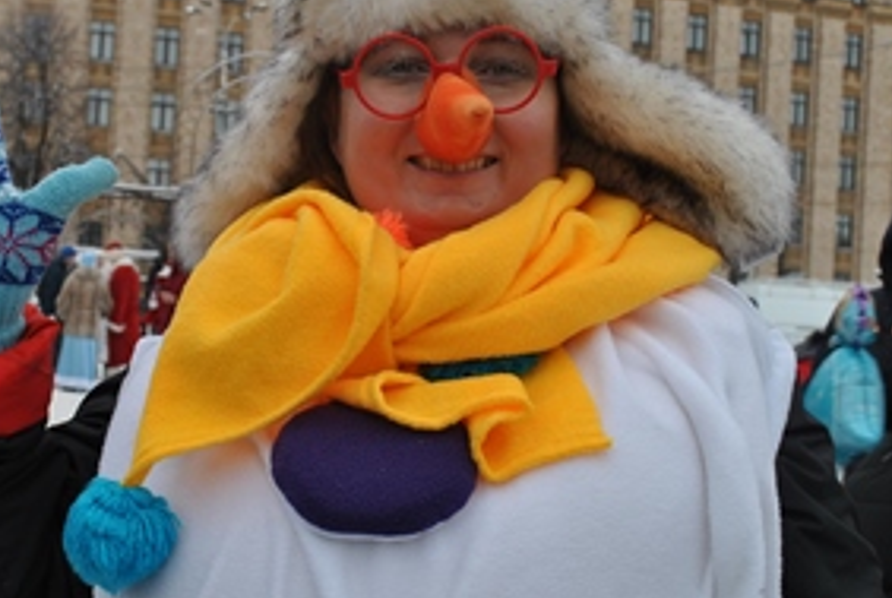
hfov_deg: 32.3
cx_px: 367
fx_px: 1539
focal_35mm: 62
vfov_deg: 22.0
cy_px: 272
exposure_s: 1/160
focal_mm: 26
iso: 100
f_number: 6.3
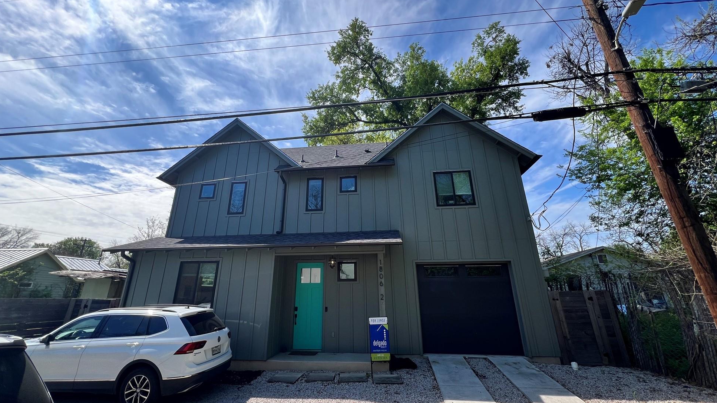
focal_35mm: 15
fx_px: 285
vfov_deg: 70.3
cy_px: 178
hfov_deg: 103.0
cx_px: 352
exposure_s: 1/747
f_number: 1.8
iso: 32
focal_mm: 1.57
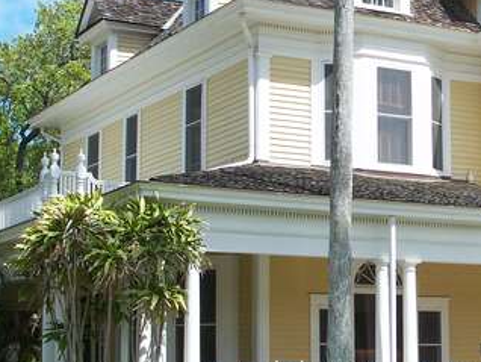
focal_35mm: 93
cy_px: 197
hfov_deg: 20.8
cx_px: 405
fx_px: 1293
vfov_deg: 15.9
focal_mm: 7.8
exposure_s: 1/400
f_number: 4
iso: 64
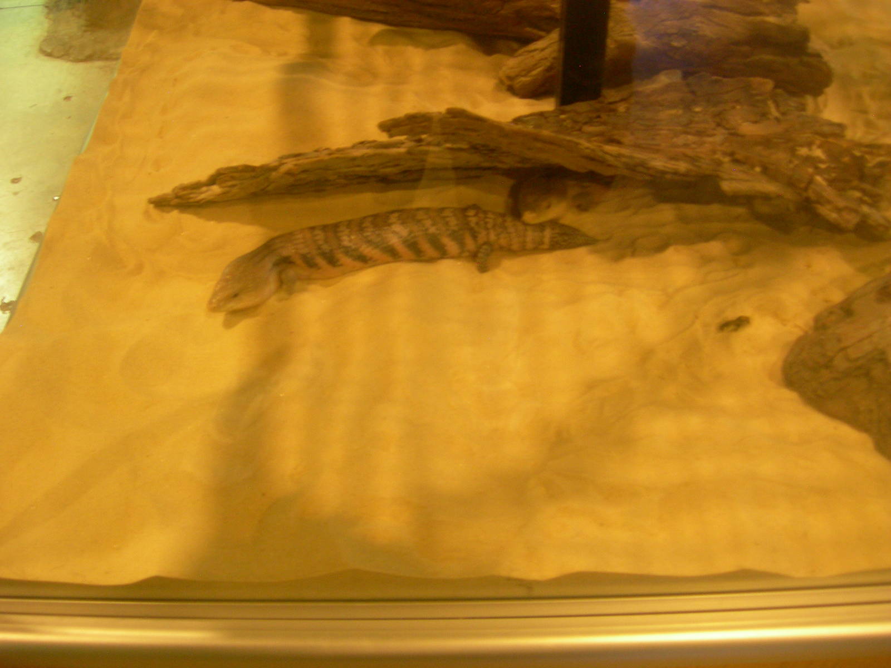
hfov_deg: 49.0
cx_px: 446
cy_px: 334
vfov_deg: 37.7
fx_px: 978
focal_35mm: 38
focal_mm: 7.8
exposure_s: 1/4
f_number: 2.8
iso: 200
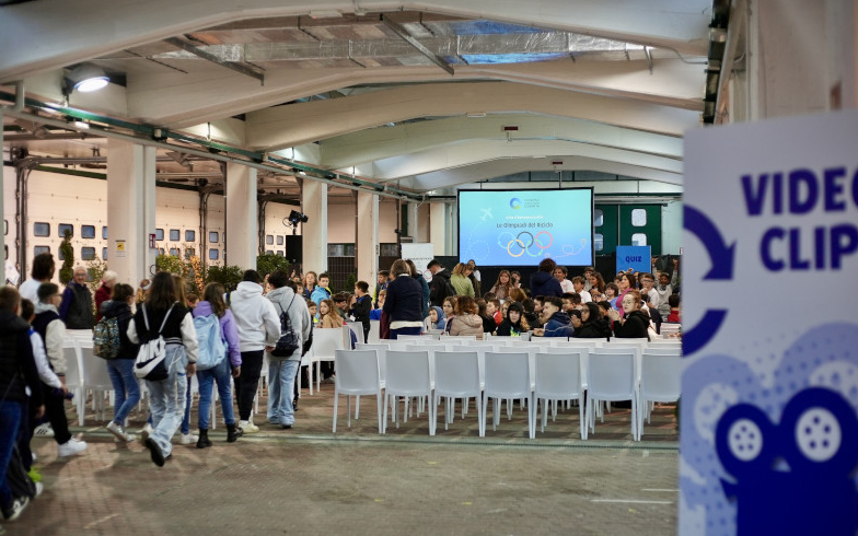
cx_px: 434
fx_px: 1216
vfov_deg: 24.9
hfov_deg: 38.9
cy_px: 290
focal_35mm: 52
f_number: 2.8
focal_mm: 50
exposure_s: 1/160
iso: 1250
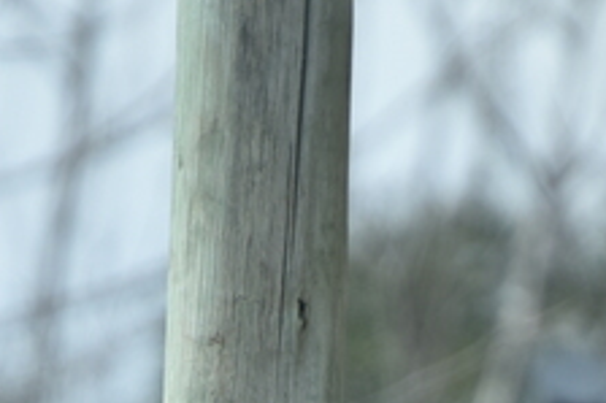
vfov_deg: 0.8
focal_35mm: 1714
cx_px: 284
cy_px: 1030
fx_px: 28830
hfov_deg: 1.2
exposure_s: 1/640
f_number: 5.6
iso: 250
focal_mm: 300
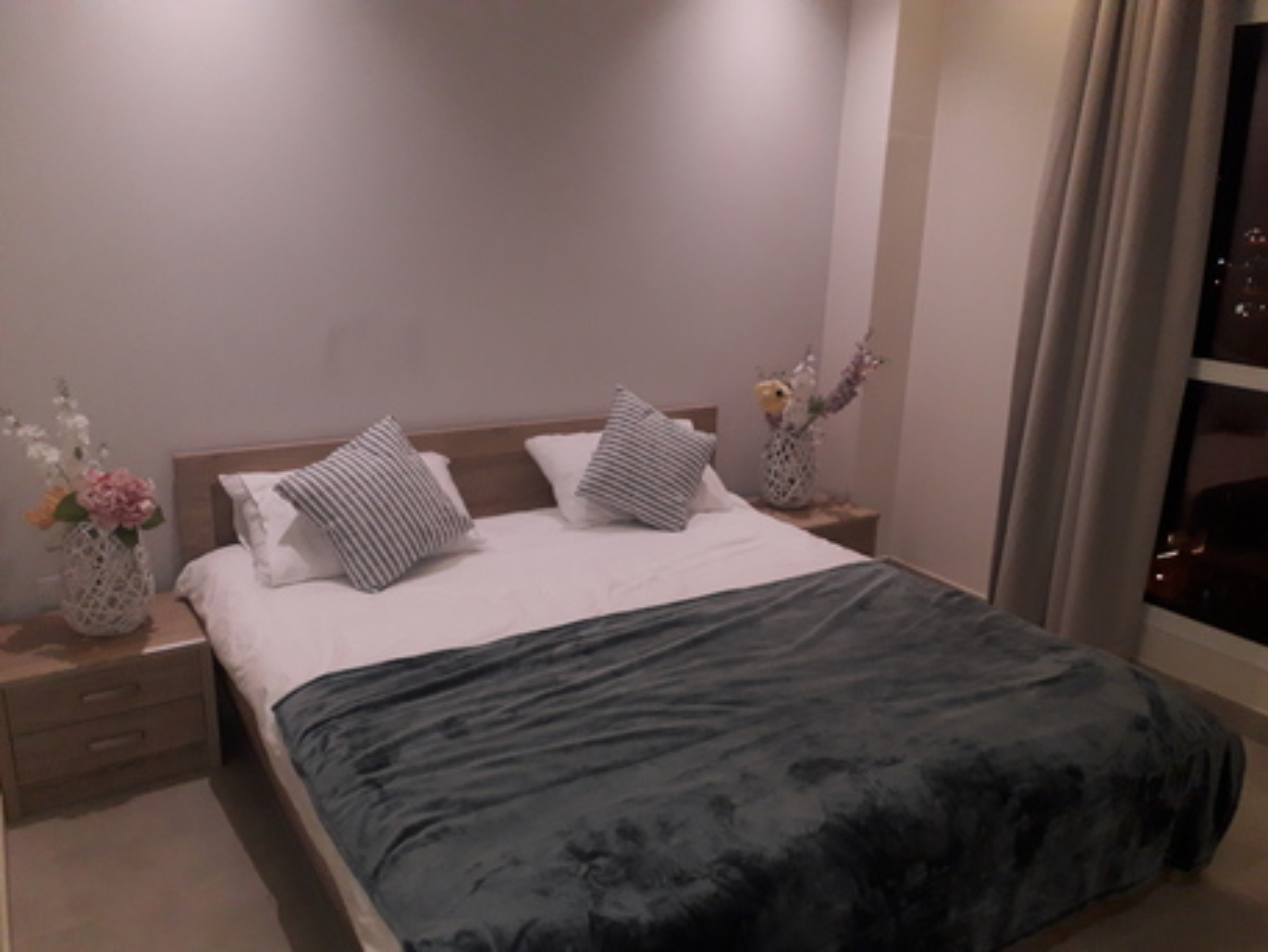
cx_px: 634
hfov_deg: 65.3
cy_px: 476
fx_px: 989
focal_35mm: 27
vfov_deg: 51.4
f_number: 1.9
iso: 200
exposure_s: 1/50
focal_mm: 3.6
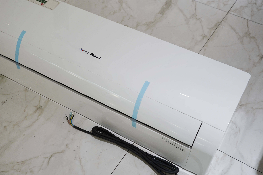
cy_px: 88
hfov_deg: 42.4
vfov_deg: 29.2
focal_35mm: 46
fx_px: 336
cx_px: 98
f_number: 4
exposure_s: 1/160
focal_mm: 33
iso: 500
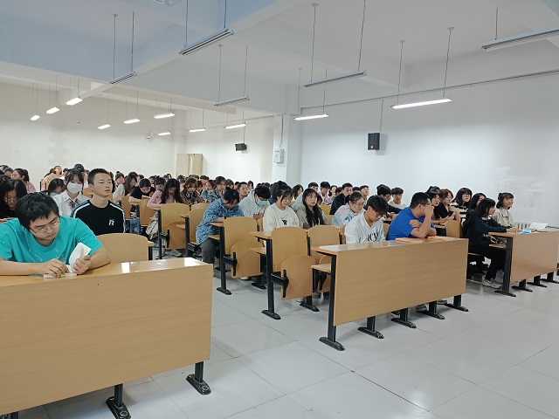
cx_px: 280
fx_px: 404
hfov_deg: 69.4
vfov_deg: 54.9
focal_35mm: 25
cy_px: 210
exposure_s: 1/33.3
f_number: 1.79
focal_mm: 4.75
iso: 582
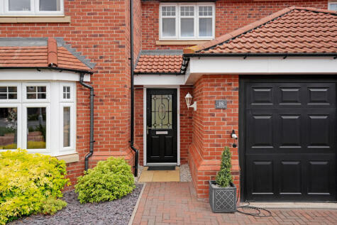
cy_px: 112
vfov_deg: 48.0
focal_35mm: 27
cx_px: 168
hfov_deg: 67.4
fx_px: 253
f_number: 8
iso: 320
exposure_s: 1/320
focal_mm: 18
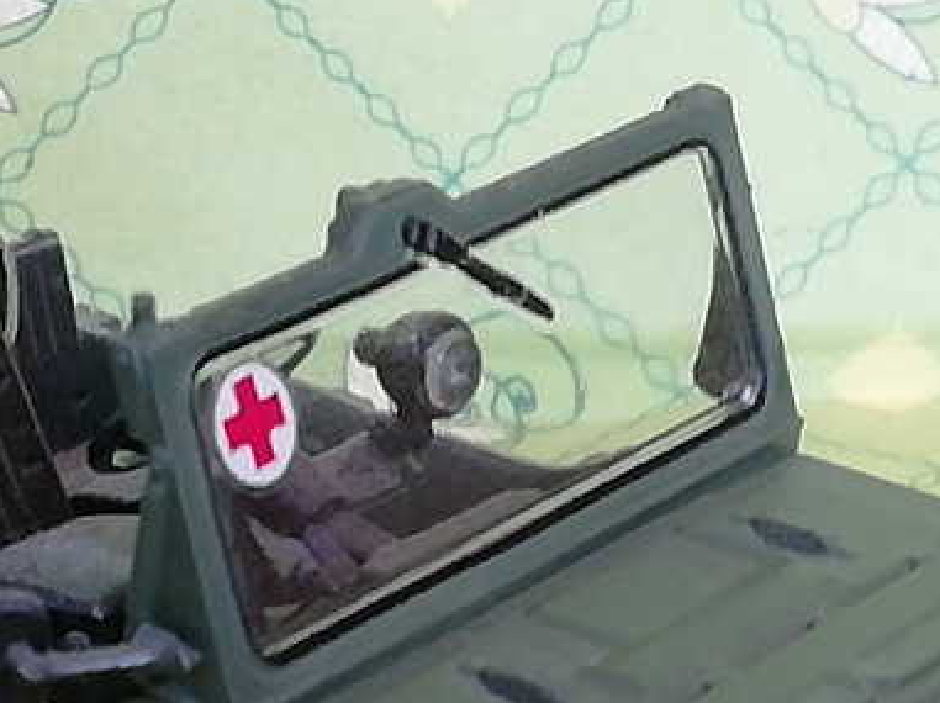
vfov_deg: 8.6
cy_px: 686
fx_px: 4639
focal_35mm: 171
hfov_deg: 11.5
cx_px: 169
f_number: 2.2
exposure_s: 1/33.3
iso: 160
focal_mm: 3.46
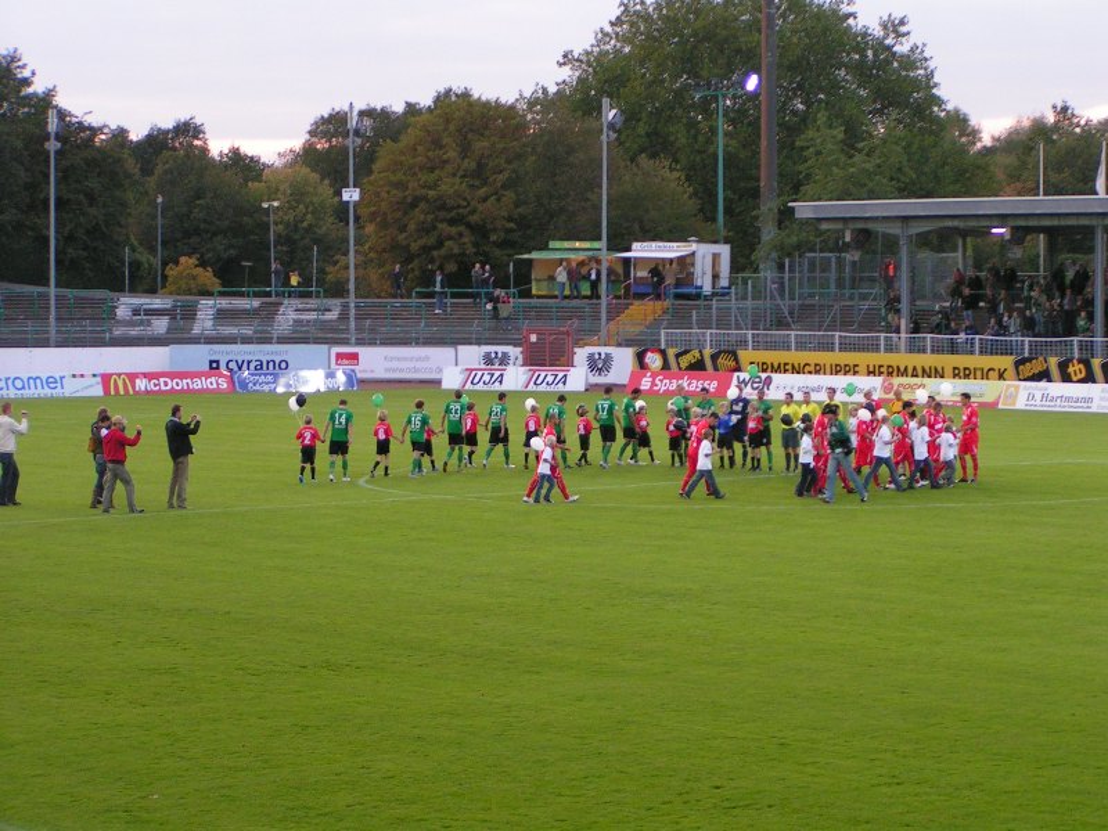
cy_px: 416
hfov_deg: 18.9
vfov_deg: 14.2
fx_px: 3329
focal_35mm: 104
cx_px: 554
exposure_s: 1/100
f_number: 3.5
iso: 160
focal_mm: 15.9
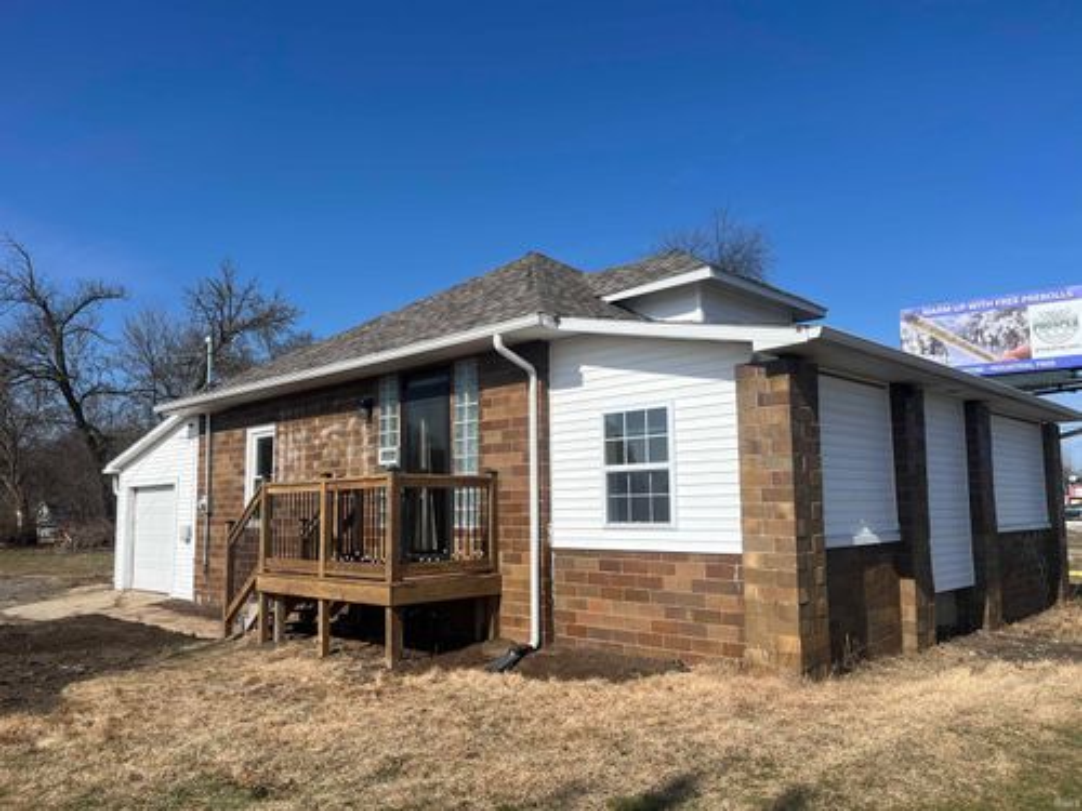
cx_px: 541
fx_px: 813
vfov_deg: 53.1
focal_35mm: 26
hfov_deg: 67.3
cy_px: 406
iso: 50
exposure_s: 1/5319
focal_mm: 5.1
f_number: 1.6
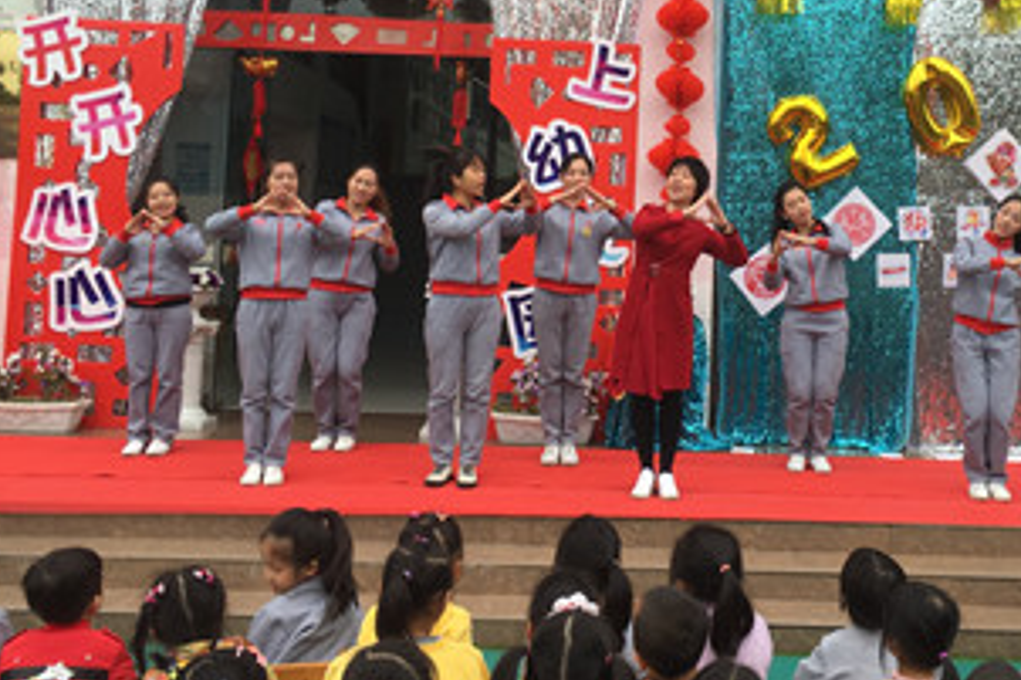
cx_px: 703
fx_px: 1361
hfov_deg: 40.5
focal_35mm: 48
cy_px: 183
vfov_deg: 27.7
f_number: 2.2
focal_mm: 4.15
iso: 25
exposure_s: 1/193
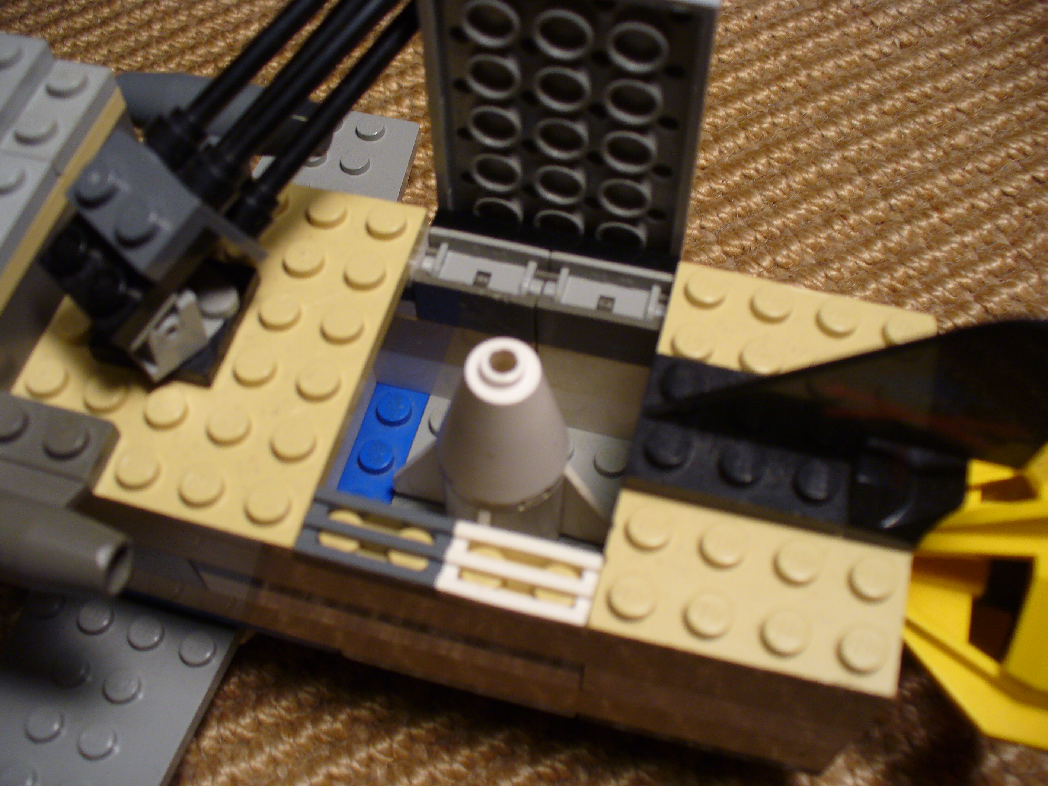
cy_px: 393
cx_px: 524
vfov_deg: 38.7
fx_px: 1120
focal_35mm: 37
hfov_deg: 50.1
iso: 100
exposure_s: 1/50
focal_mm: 6.1
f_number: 2.8
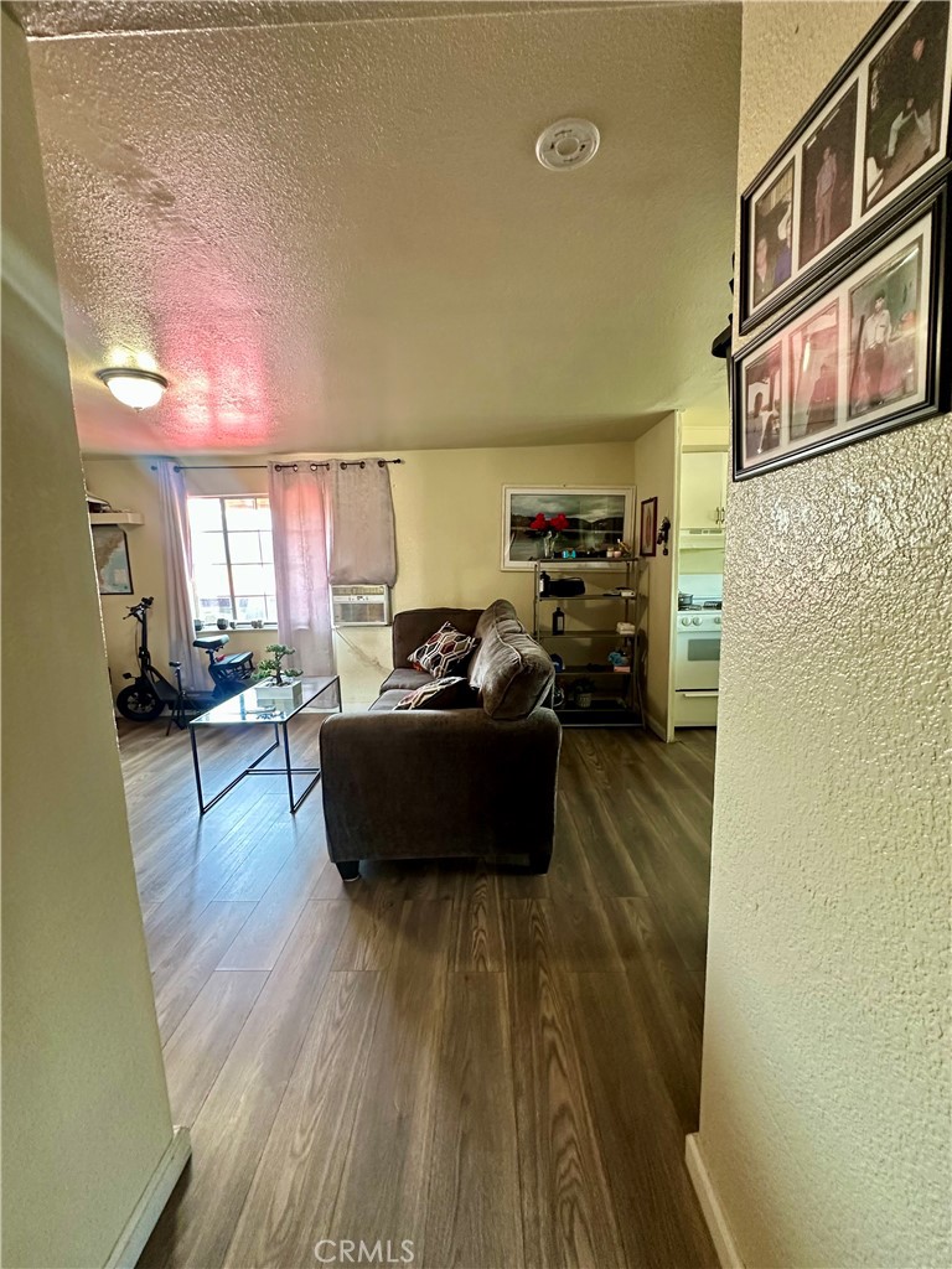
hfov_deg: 85.7
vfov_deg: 102.1
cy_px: 634
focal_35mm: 14
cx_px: 476
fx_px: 513
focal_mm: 2.22
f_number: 2.2
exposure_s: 1/60
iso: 400
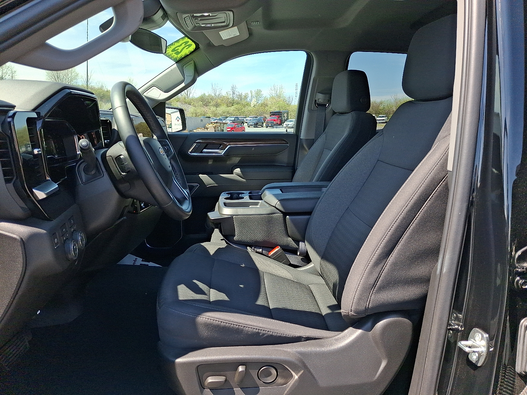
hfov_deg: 69.4
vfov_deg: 54.9
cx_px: 264
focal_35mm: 25
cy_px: 198
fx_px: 381
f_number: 1.8
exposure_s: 1/714
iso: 30
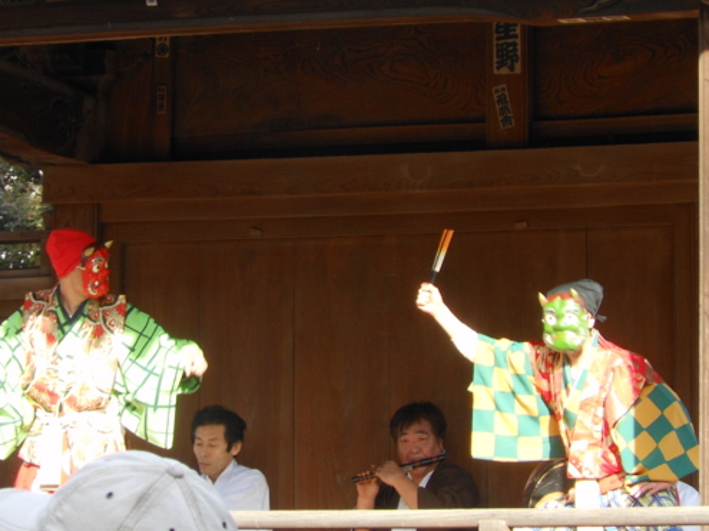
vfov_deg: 6.5
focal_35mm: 228
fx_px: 4669
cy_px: 200
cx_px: 295
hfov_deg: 8.7
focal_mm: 25.3
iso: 100
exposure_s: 1/60
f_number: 5.5
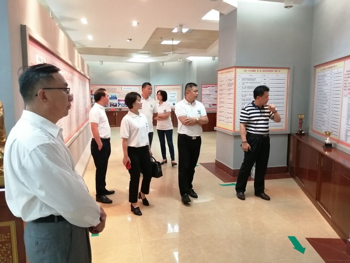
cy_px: 132
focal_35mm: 26
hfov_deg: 67.3
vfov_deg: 53.1
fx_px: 263
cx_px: 175
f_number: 1.8
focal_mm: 3.64
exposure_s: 1/33.3
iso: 320
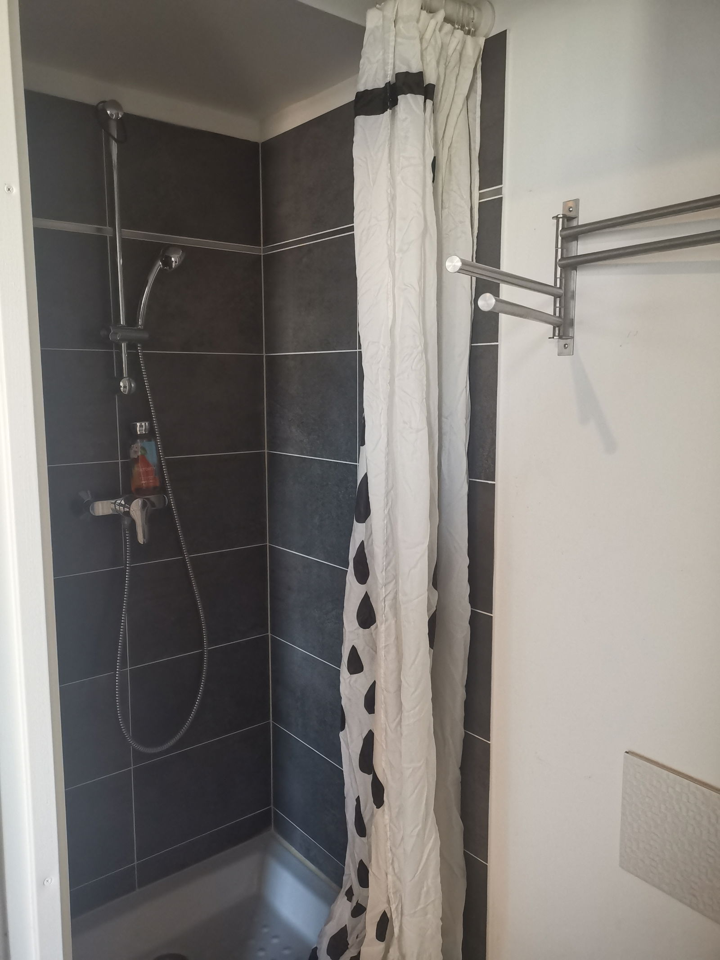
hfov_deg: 51.4
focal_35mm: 27
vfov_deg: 65.3
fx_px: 749
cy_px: 480
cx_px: 360
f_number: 1.8
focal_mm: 4.75
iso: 400
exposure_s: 1/50
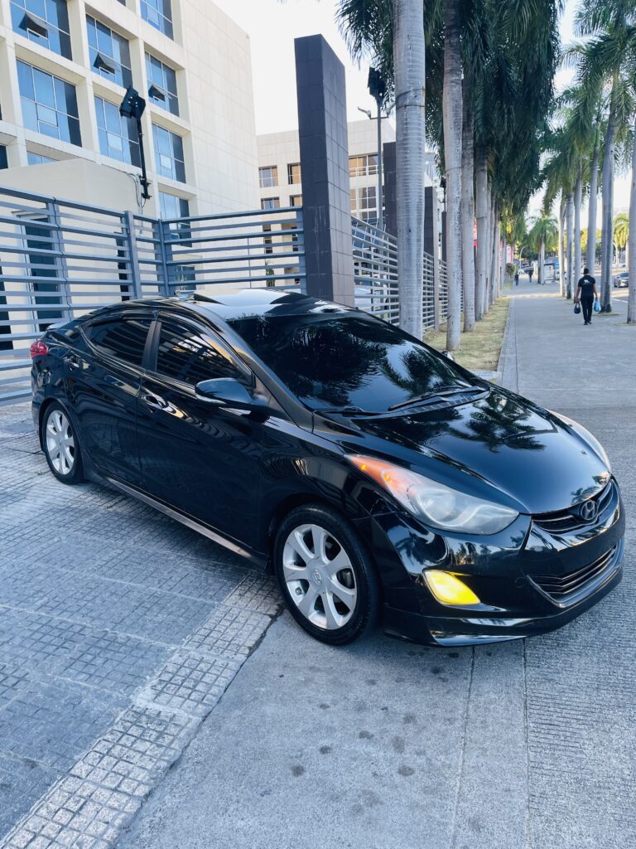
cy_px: 424
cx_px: 318
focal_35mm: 25
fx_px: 612
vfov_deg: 69.4
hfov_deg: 54.9
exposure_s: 1/136
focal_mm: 5.1
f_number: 1.6
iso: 32
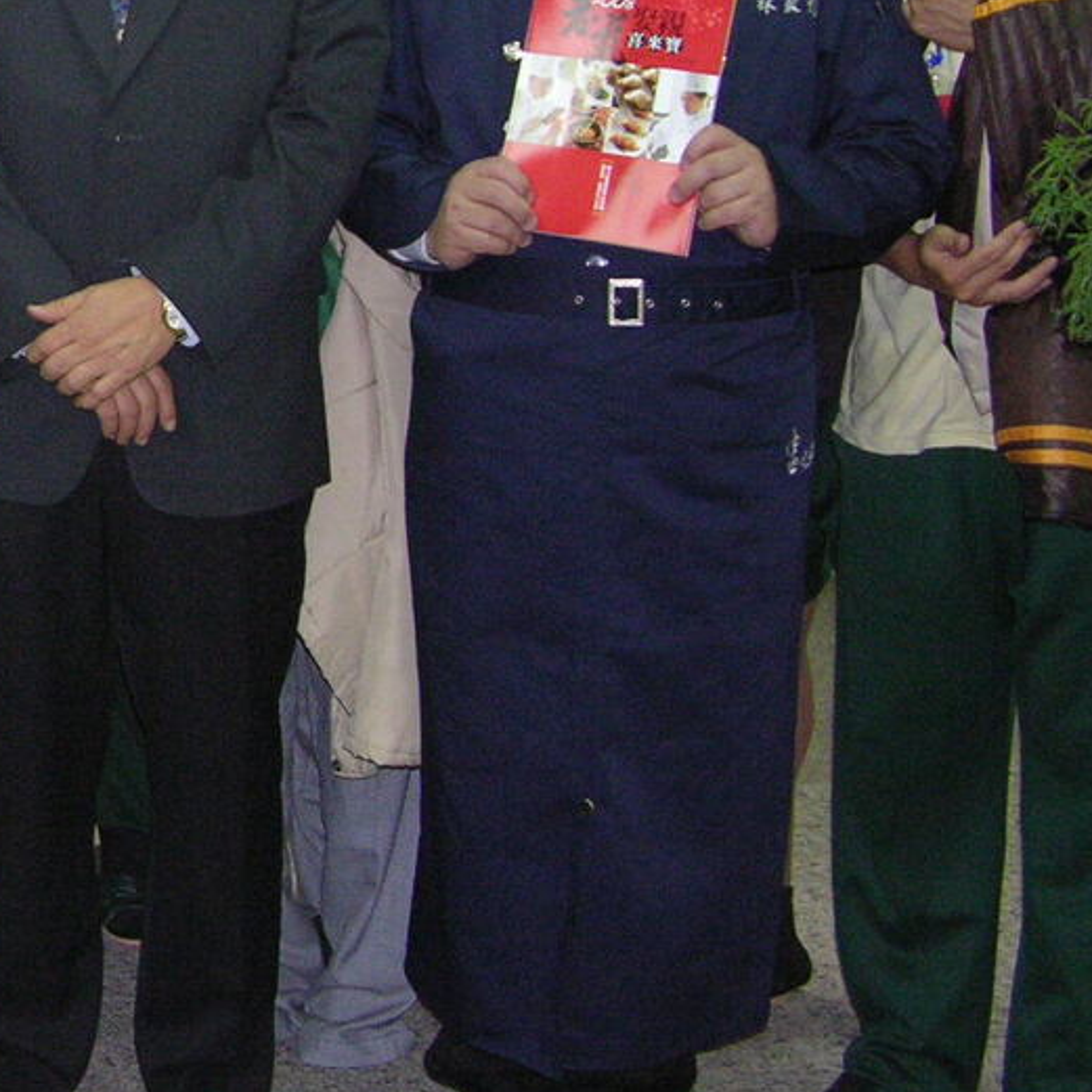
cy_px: 228
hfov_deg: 16.9
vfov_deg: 18.1
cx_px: -434
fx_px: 3391
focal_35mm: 95
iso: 200
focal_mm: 8.9
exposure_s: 1/60.1
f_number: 2.8
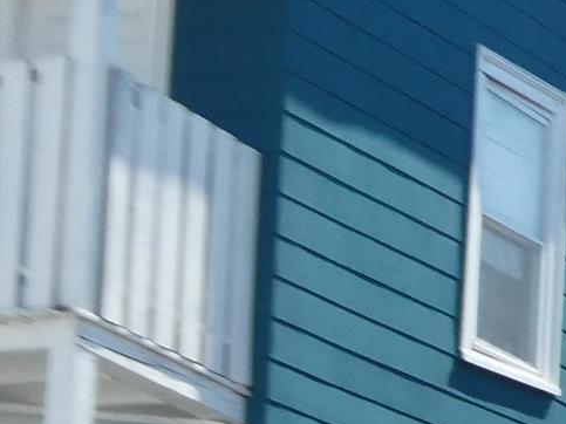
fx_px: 3433
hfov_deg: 8.3
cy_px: 991
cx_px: 1536
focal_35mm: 210
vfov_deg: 6.7
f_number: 3.6
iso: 80
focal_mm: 5.8
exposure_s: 1/400
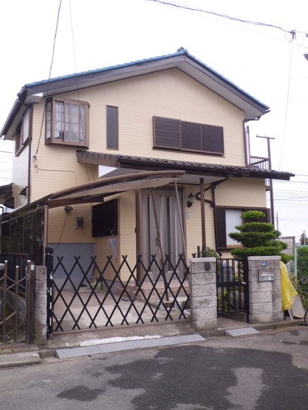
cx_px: 154
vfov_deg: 51.4
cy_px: 205
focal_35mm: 36
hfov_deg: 39.7
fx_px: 427
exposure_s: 1/800
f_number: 3.1
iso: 100
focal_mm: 6.4
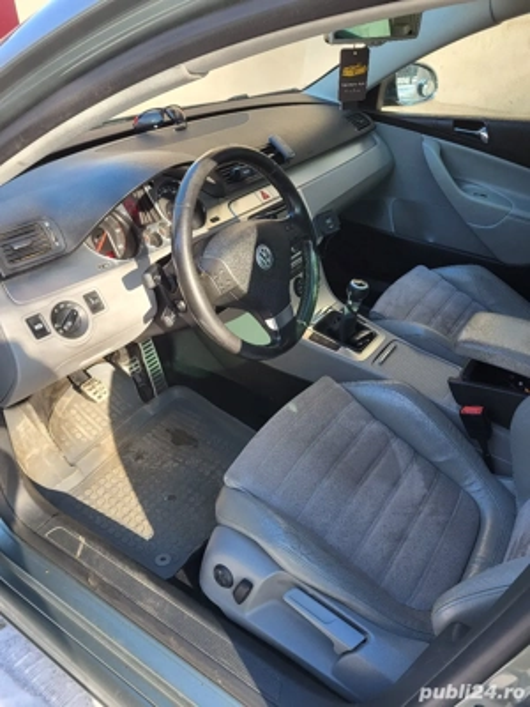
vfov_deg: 67.3
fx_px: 531
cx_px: 265
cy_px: 354
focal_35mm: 26
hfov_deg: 53.1
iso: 40
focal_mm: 5.4
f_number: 1.8
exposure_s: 1/175
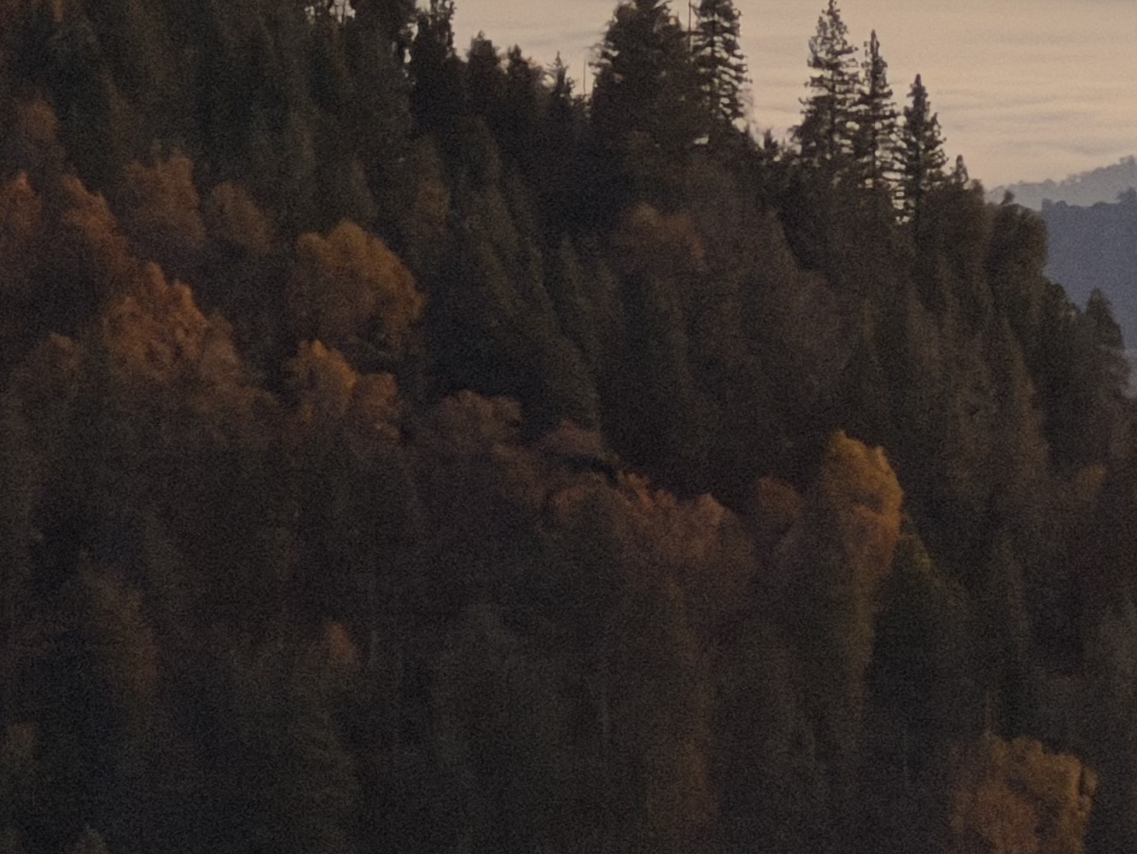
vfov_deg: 2.4
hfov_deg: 3.2
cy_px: -338
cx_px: 1207
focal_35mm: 613
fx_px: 20140
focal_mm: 16.89
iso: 500
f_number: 2.8
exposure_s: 1/74
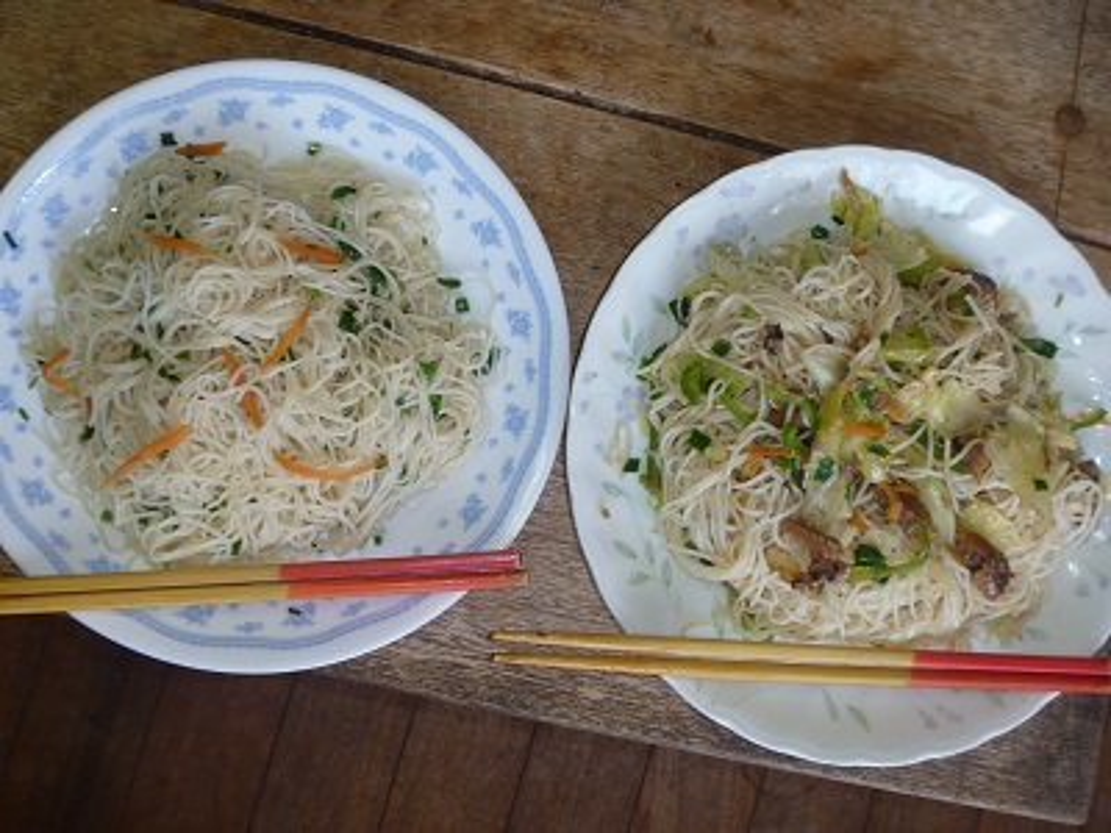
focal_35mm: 35
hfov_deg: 52.6
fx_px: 1123
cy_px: 416
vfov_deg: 40.7
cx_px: 556
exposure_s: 1/30
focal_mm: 6.3
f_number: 3.5
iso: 100
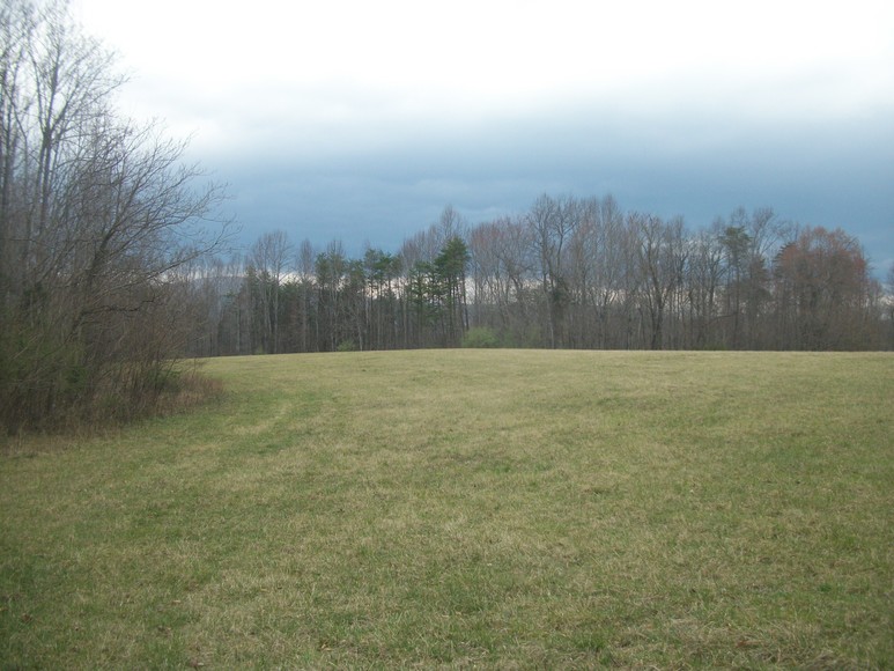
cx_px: 447
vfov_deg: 44.2
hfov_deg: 56.8
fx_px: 827
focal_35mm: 32
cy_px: 336
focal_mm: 5.7
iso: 80
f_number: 8.8
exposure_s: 1/80
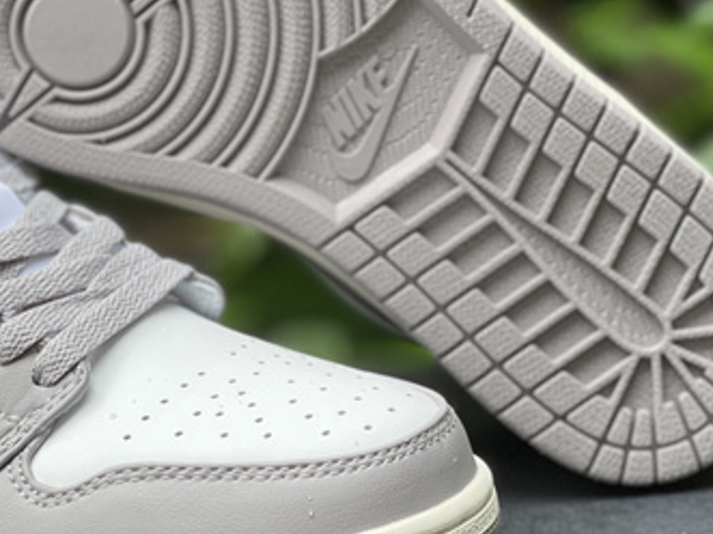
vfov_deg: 10.4
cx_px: 136
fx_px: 2944
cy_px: 269
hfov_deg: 13.7
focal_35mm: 143
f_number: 2.2
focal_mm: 7.5
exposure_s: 1/121
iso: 40
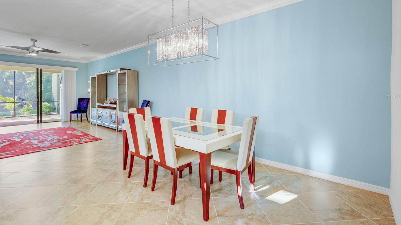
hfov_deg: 95.9
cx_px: 203
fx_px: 181
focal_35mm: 17
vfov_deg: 63.6
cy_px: 96
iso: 400
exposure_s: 1/13
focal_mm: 16
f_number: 8
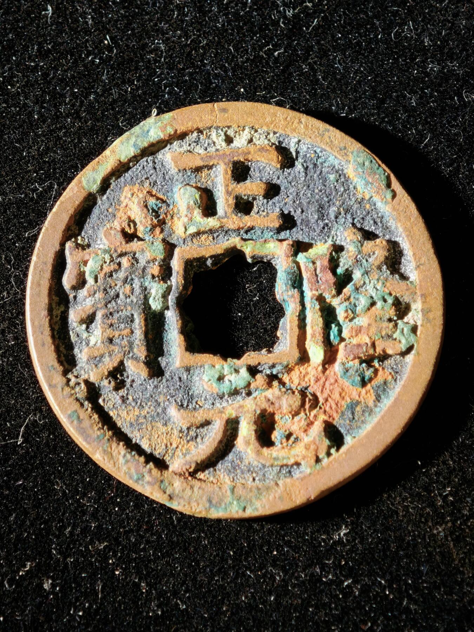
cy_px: 316
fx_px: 1954
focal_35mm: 107
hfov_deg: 13.8
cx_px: 237
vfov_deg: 18.4
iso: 500
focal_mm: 9
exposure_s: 1/100
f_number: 2
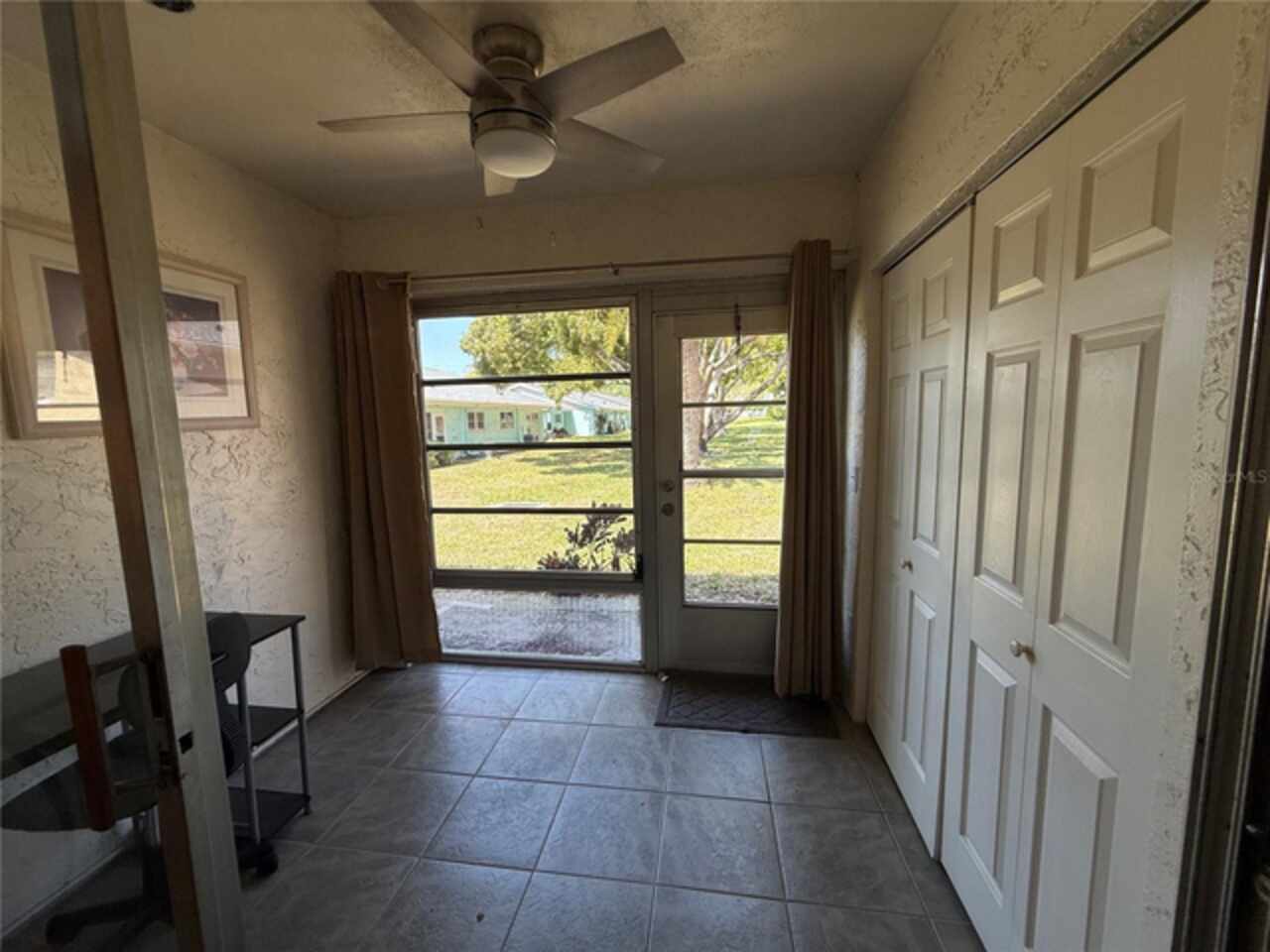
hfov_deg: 102.1
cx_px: 635
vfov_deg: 85.7
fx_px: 514
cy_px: 476
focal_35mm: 14
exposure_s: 1/259
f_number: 2.2
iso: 50
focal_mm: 2.22
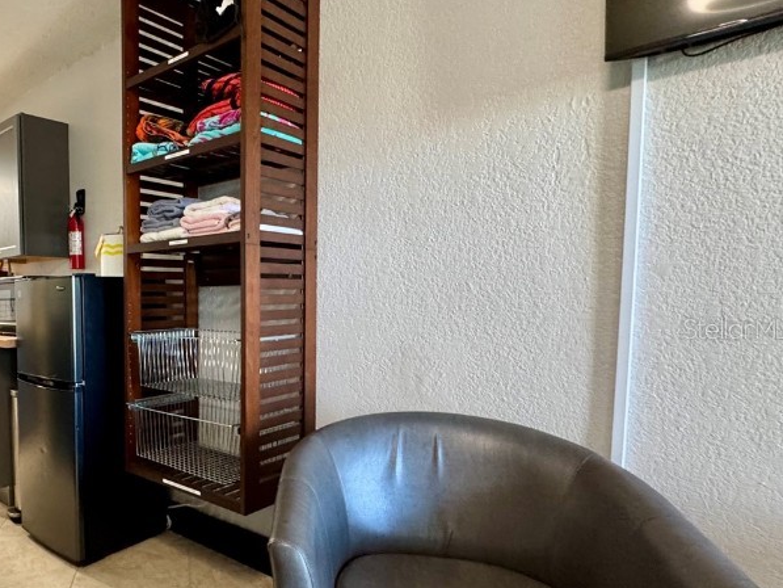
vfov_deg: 56.7
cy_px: 328
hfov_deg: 64.0
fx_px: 543
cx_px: 135
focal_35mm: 24
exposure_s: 1/60
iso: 500
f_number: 2.2
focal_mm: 2.22
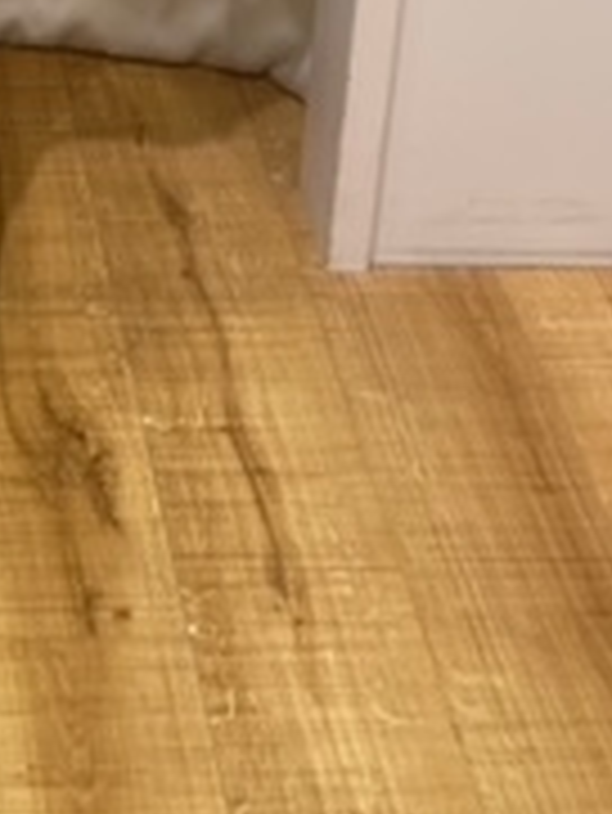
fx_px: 2166
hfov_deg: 15.0
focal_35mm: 92
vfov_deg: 17.6
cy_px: -603
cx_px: -288
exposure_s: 1/100
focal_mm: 4.2
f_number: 1.6
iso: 125
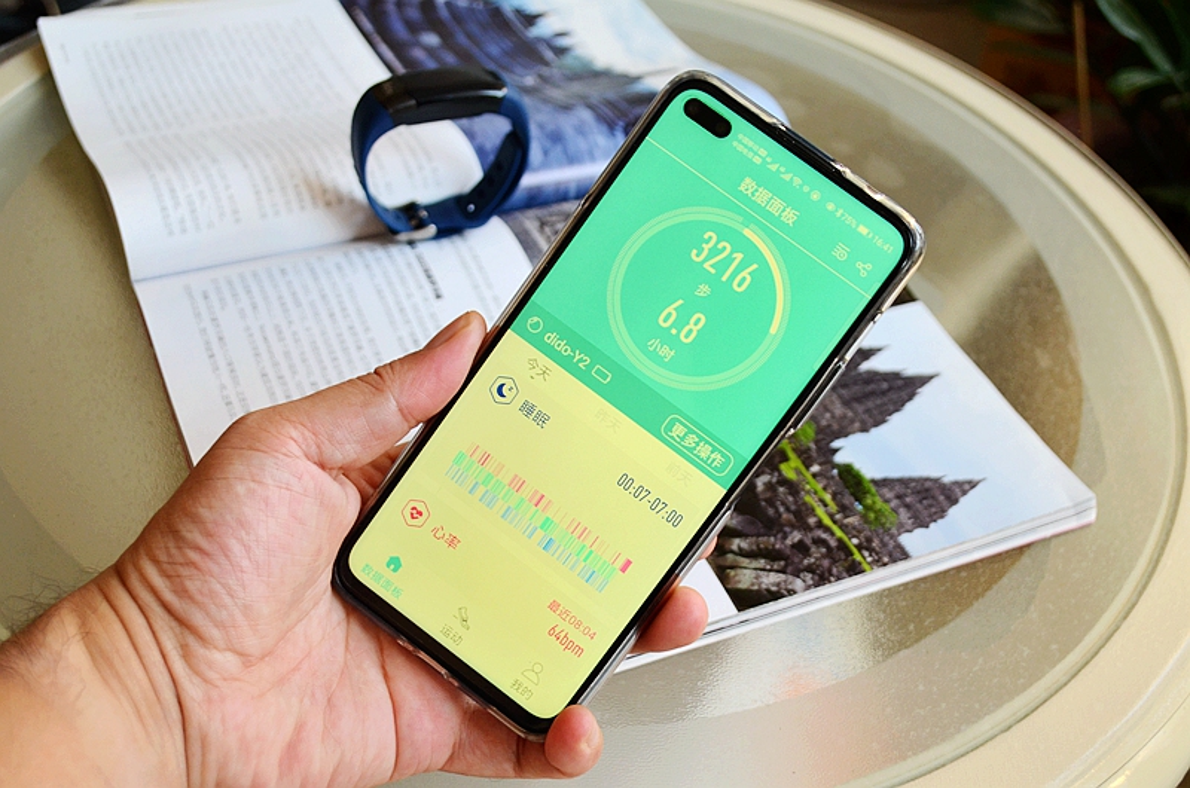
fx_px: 1386
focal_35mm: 42
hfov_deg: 46.5
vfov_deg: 31.8
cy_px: 394
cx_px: 595
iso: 400
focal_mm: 28
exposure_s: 1/100
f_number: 5
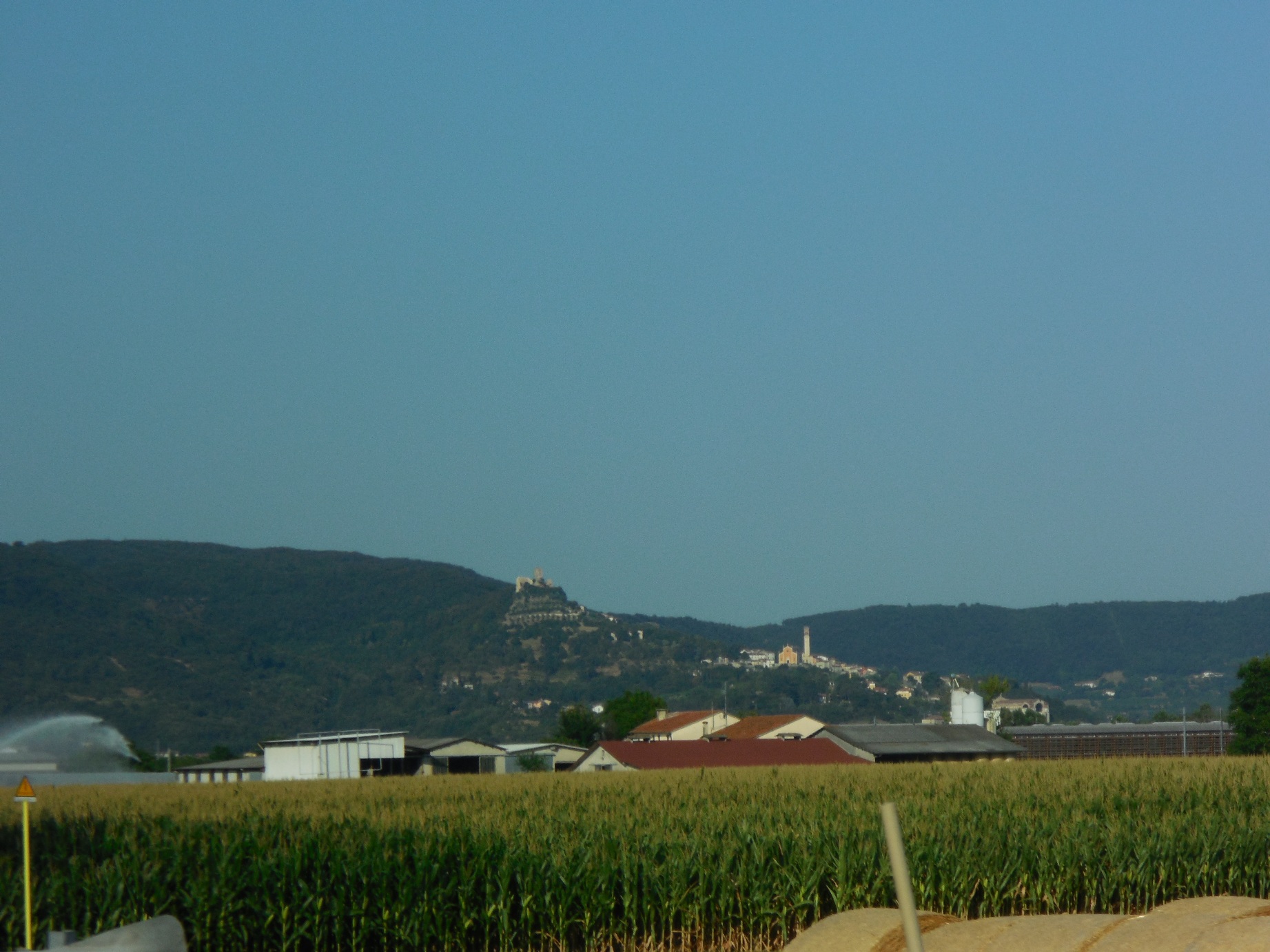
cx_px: 635
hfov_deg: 16.6
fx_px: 4366
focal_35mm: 119
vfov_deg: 12.4
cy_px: 476
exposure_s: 1/800
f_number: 5.5
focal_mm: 21.2
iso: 125
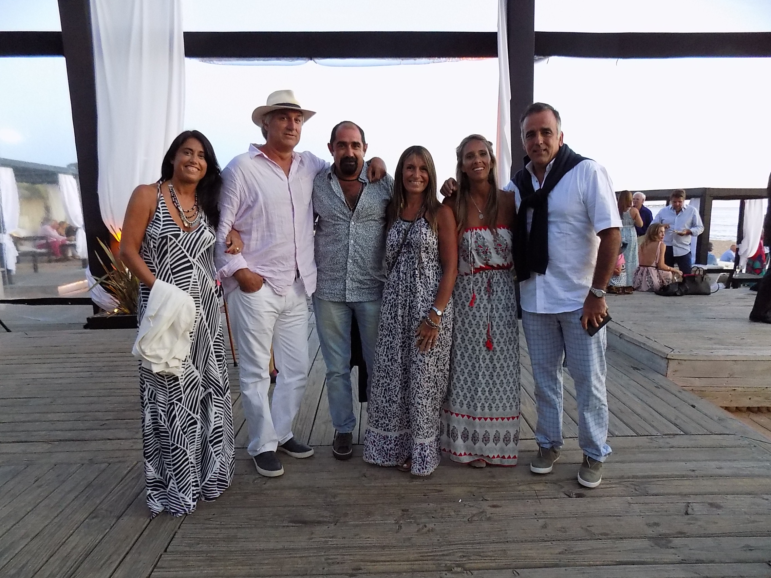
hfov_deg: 73.9
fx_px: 512
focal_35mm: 23
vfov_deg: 58.9
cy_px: 289
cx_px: 386
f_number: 3.1
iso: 400
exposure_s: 1/15
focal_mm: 4
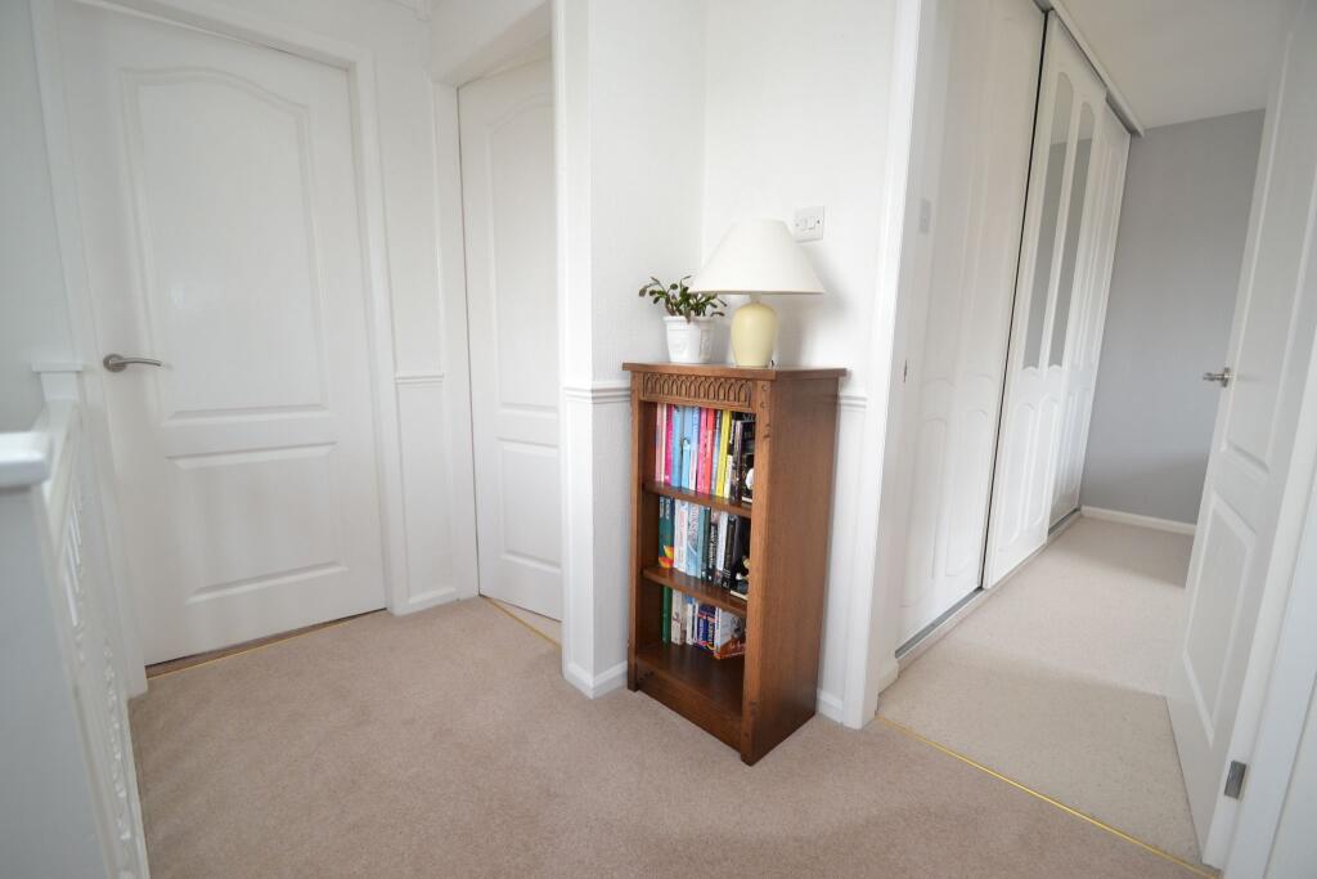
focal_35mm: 15
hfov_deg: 100.4
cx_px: 658
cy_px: 440
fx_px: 549
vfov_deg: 77.3
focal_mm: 10
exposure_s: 1/60
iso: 400
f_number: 3.5
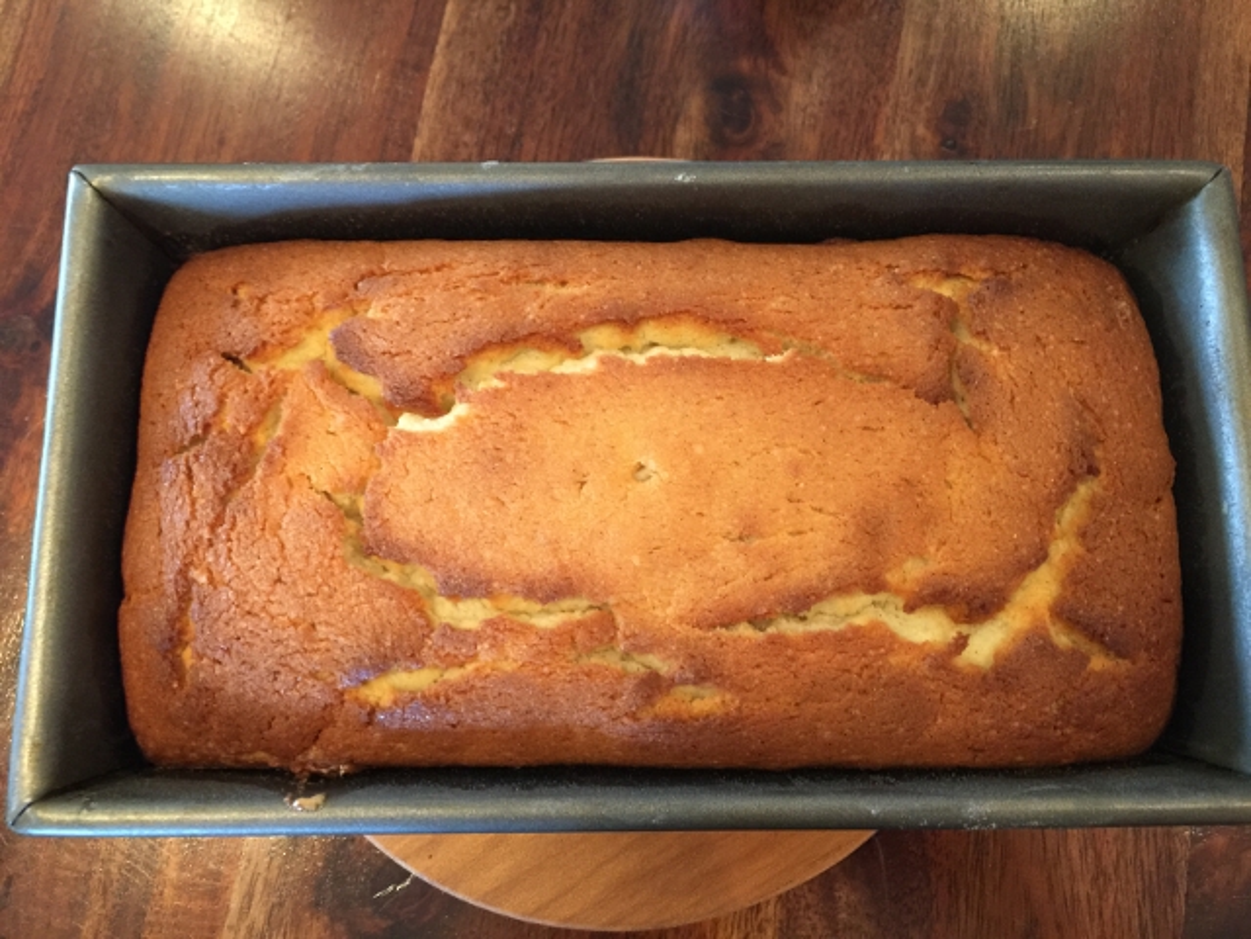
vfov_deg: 48.2
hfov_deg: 61.7
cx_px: 626
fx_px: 1048
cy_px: 470
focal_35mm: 29
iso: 125
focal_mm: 4.15
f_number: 2.2
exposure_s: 1/10
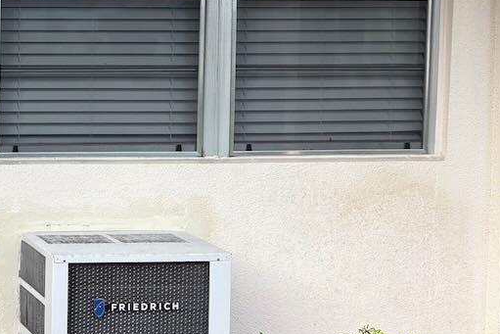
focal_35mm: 82
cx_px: -145
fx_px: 1139
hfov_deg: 22.3
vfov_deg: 16.6
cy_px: 100
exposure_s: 1/346
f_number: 1.6
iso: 50
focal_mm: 5.96
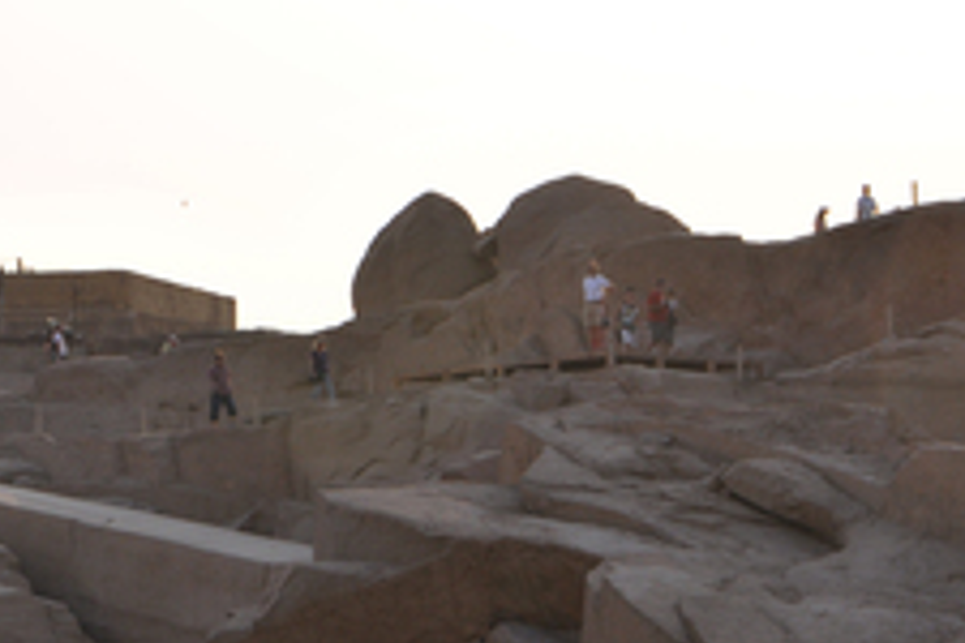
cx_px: 86
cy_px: 613
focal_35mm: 249
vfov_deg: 5.5
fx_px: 6673
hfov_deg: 8.2
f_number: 11
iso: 200
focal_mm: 85
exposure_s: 1/500
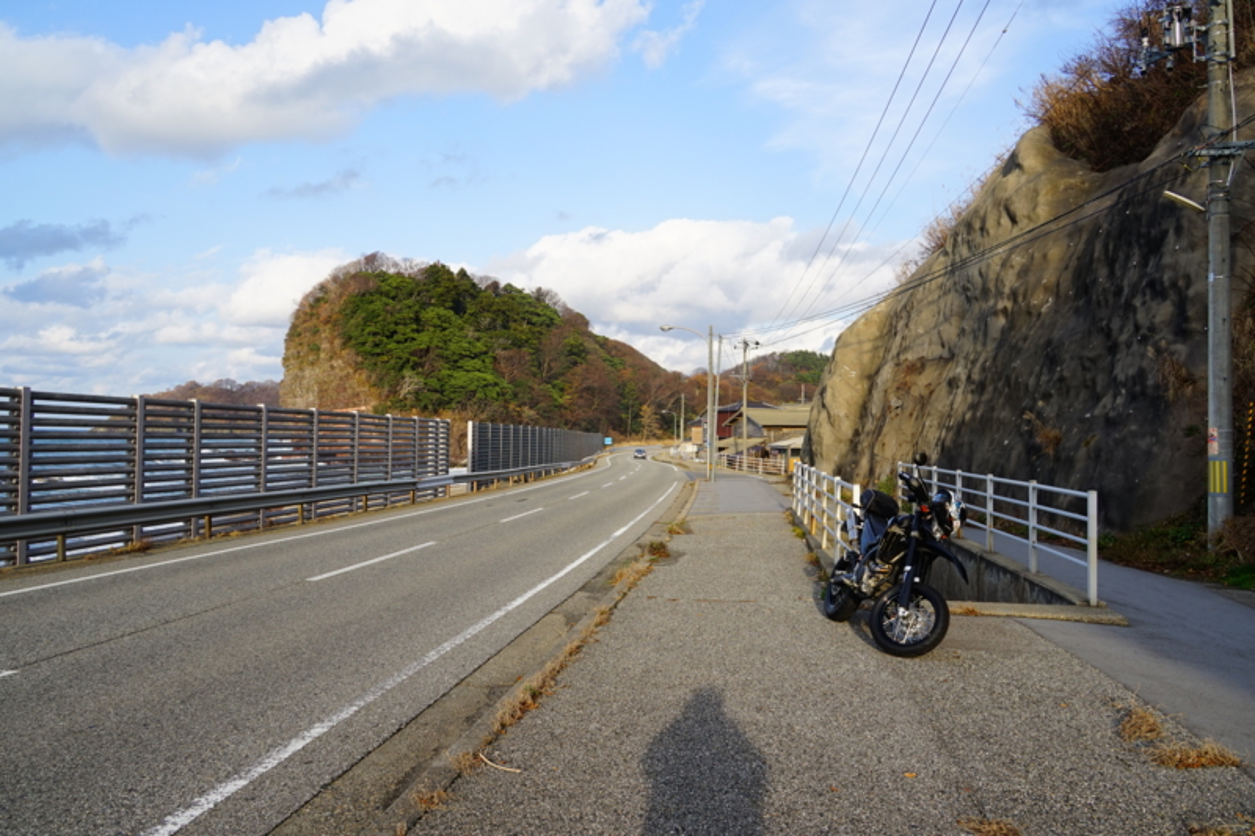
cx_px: 628
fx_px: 941
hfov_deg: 67.4
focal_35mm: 27
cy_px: 418
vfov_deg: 47.9
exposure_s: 1/125
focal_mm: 18
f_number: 9.5
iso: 100
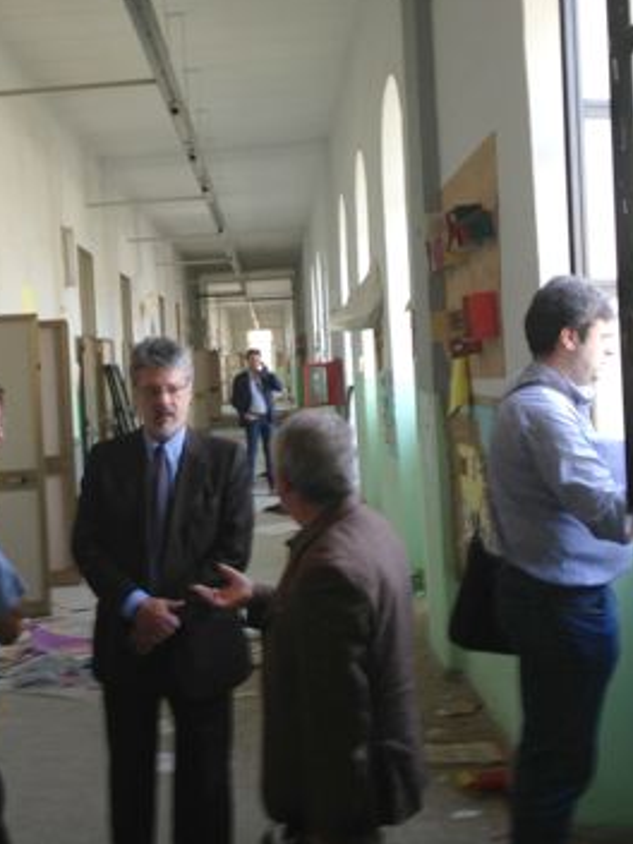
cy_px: 386
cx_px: 123
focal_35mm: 50
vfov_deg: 38.2
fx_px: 1219
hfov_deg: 28.5
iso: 50
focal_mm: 4.13
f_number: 2.4
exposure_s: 1/24
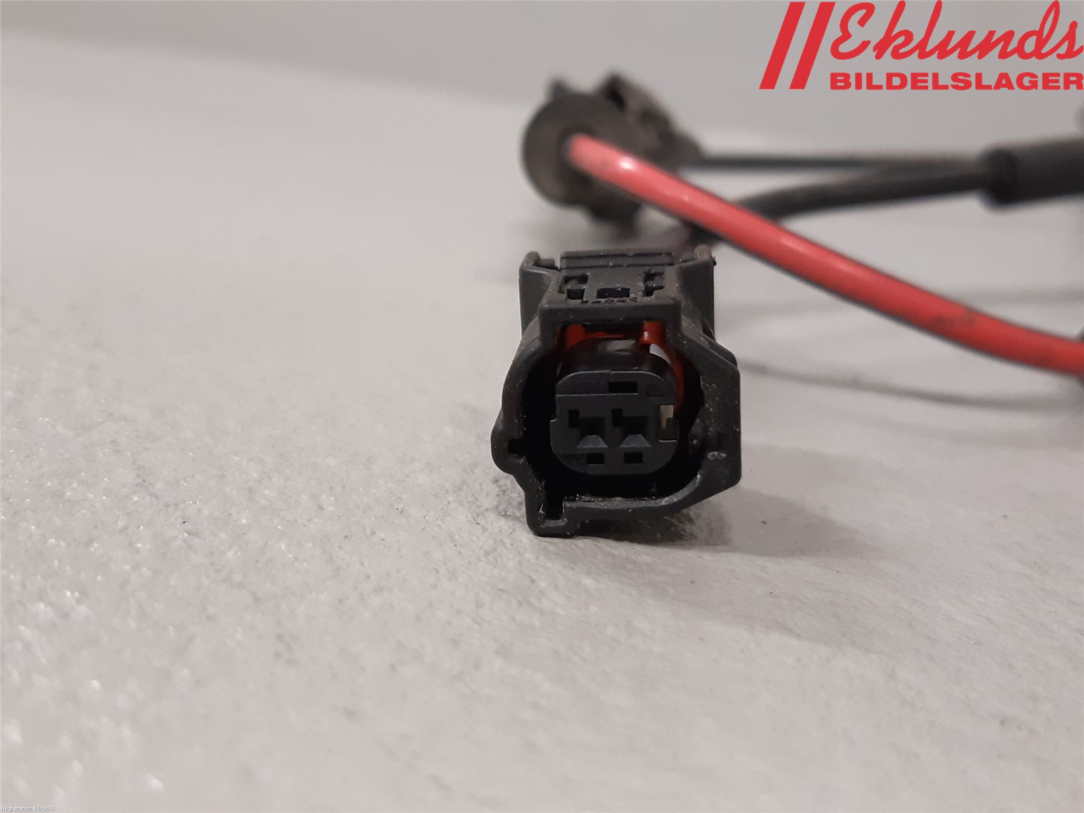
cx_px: 542
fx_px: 814
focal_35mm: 26
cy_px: 406
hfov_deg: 67.3
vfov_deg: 53.1
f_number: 1.7
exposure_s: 1/50
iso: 200
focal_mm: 3.93
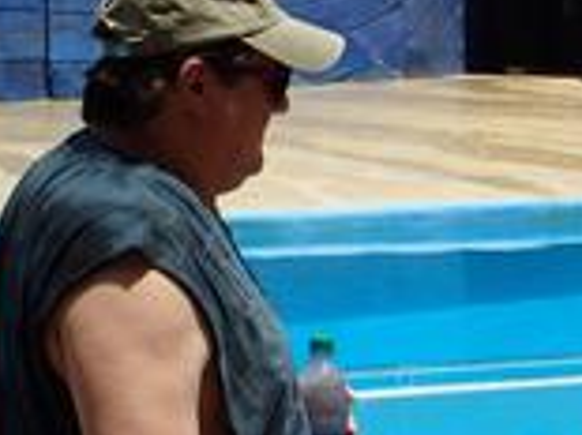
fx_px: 2100
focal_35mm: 125
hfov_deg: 15.4
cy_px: 424
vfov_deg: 11.7
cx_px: 627
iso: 200
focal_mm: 7.9
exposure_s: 1/2000
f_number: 4
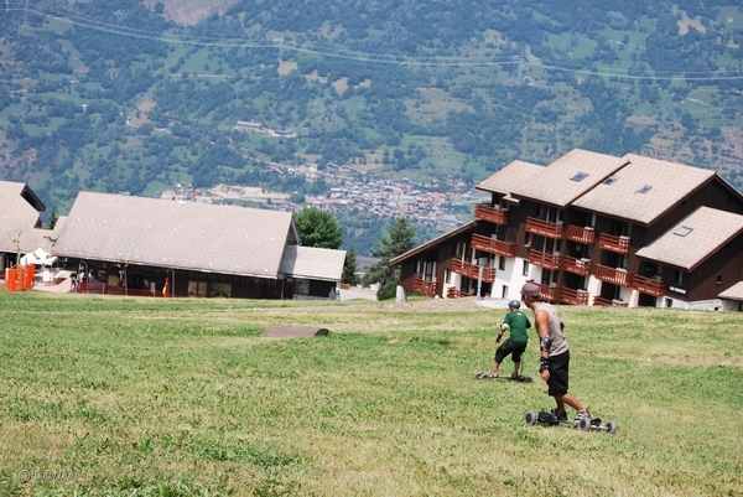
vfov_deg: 16.6
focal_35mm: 82
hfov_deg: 24.6
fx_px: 1704
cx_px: 372
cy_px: 248
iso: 100
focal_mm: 55
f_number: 8
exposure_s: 1/250
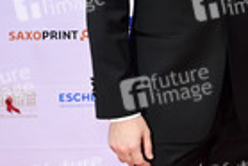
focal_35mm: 107
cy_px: -45
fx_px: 738
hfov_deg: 17.3
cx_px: 368
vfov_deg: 12.5
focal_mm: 33
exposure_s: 1/200
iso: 800
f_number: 7.1
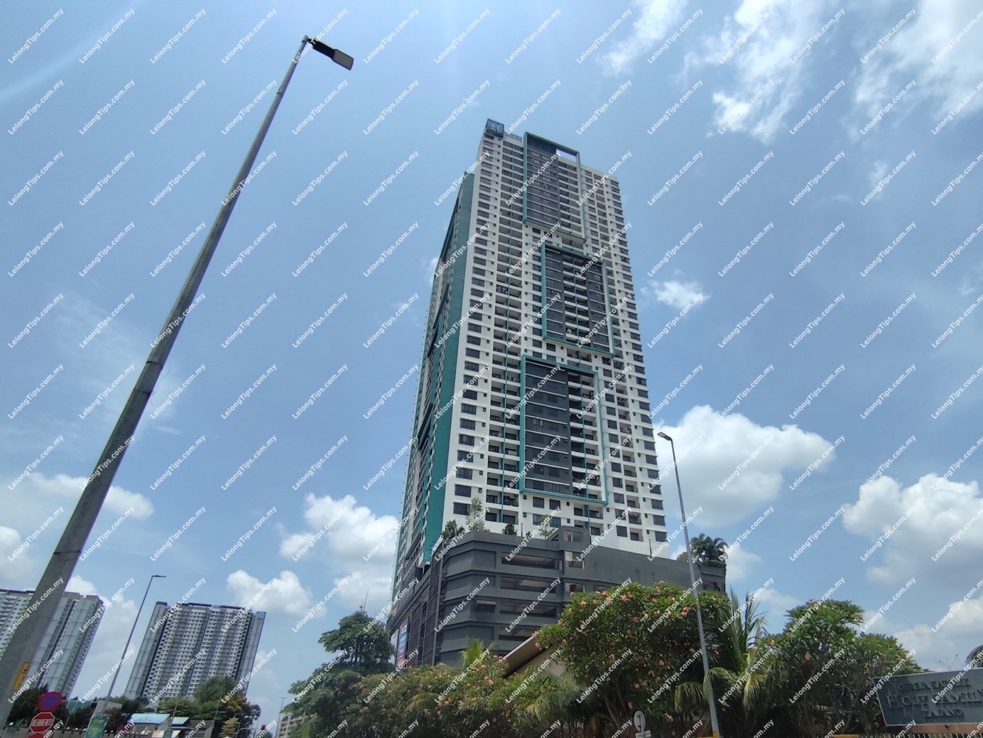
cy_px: 369
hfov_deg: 94.5
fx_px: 454
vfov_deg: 78.1
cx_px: 492
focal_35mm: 16
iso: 50
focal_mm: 1.65
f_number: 2.2
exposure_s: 1/2529
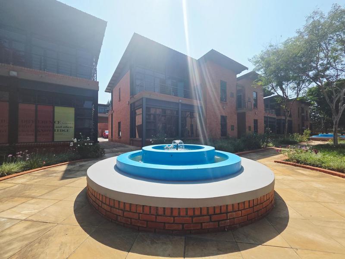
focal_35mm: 13
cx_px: 172
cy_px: 130
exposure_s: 1/3559
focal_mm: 2.2
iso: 40
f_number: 1.9
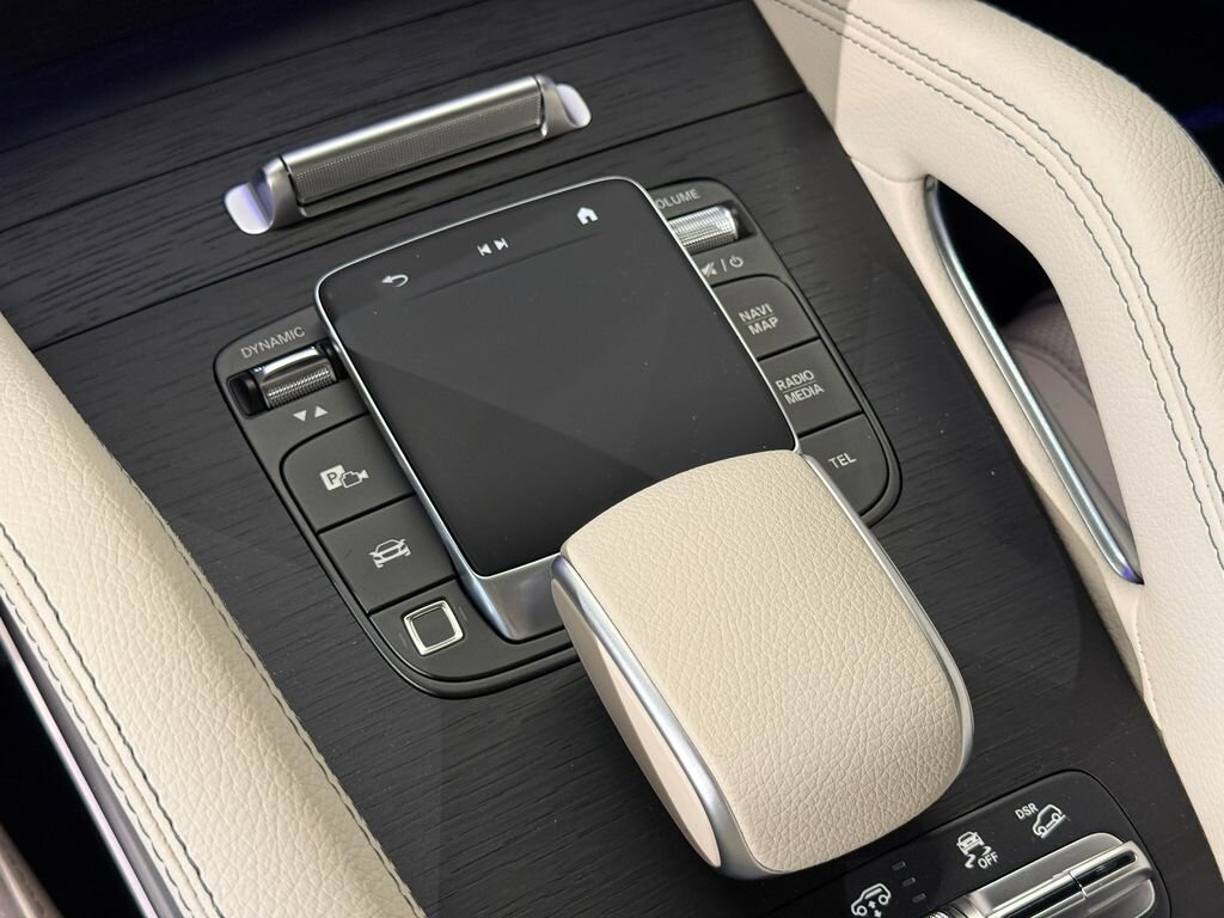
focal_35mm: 48
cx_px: 612
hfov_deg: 39.7
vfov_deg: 30.3
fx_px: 1697
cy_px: 459
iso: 200
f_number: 1.78
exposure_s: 1/36
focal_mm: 6.76
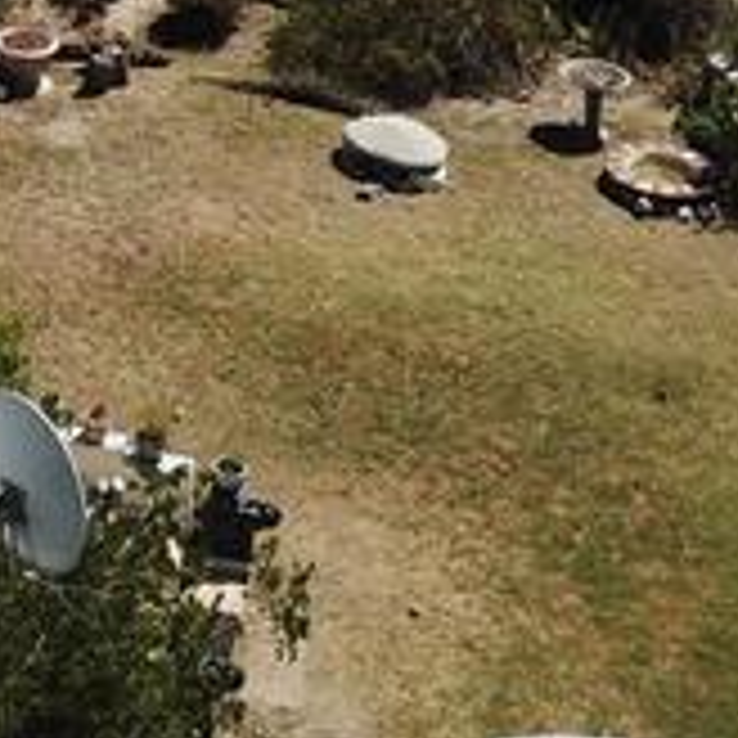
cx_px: -90
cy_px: -572
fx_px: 2701
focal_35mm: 112
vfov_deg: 13.9
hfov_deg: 15.1
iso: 100
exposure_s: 1/2075
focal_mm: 4.73
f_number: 2.2
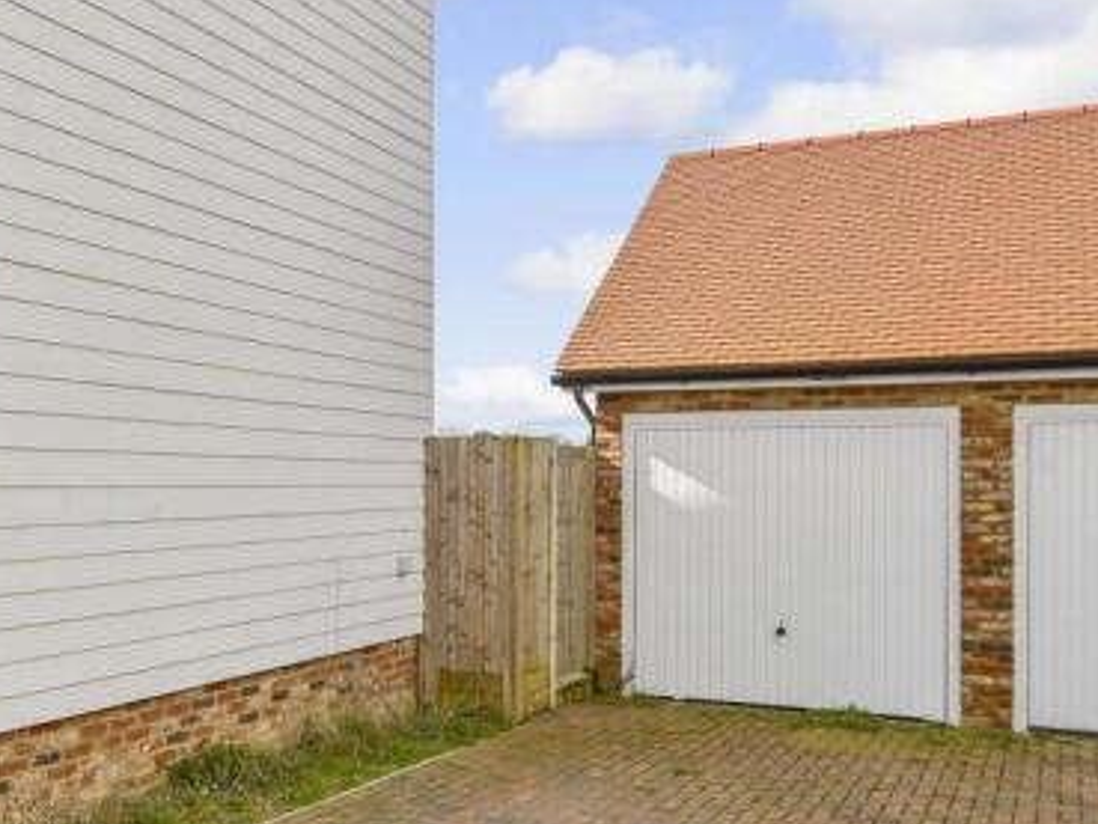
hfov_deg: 45.1
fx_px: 1301
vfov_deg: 35.1
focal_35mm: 41
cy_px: 474
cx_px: 367
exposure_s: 1/400
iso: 160
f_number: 8
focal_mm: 16
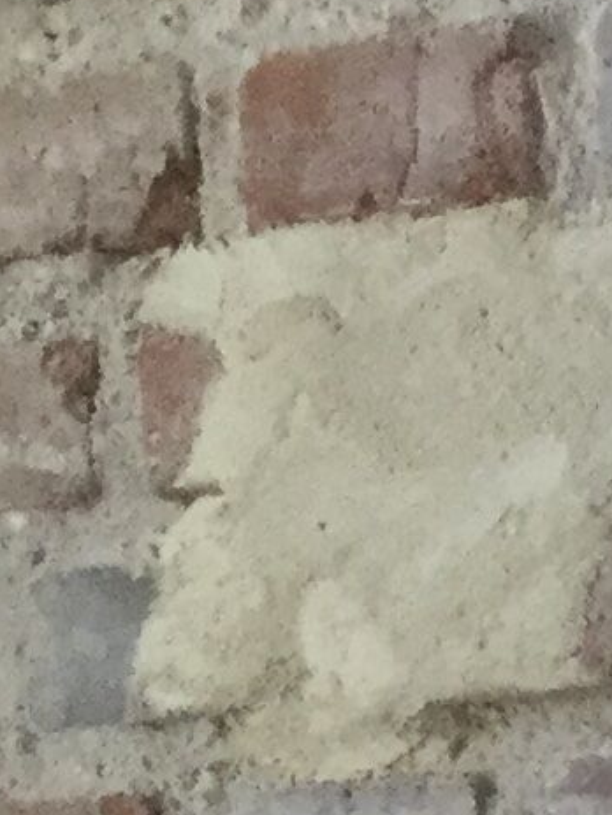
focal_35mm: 218
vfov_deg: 8.5
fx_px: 5139
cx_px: 2135
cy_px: 1744
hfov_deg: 6.1
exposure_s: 1/33
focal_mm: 3.3
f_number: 2.4
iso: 125
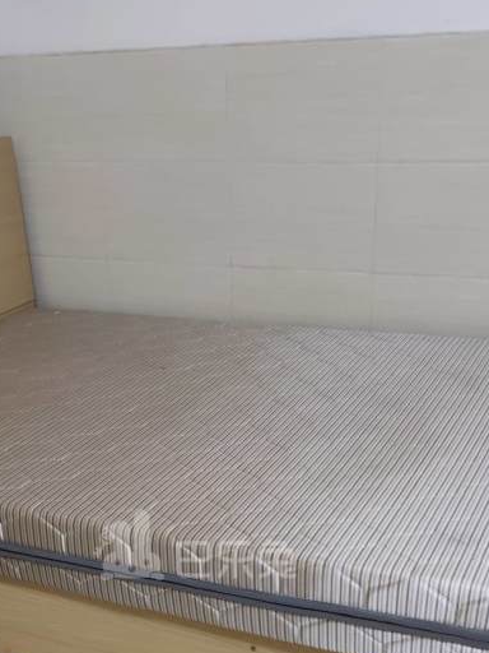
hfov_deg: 29.0
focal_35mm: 50
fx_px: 942
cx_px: 195
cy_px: 547
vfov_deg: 36.5
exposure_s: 1/50
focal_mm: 6.72
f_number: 1.69
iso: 584
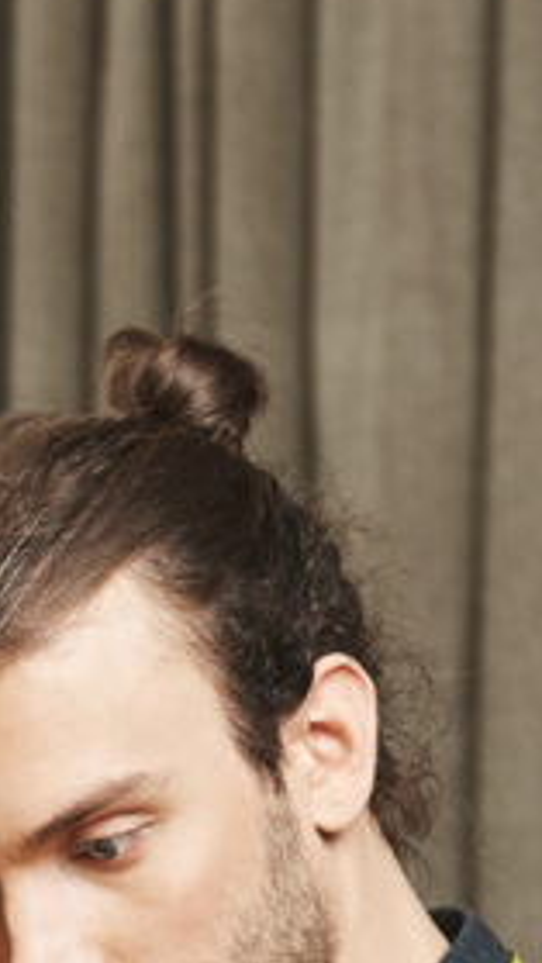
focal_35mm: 244
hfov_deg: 4.9
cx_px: -414
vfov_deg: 8.6
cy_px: 1474
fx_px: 6232
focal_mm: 50
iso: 100
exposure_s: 1/160
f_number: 4
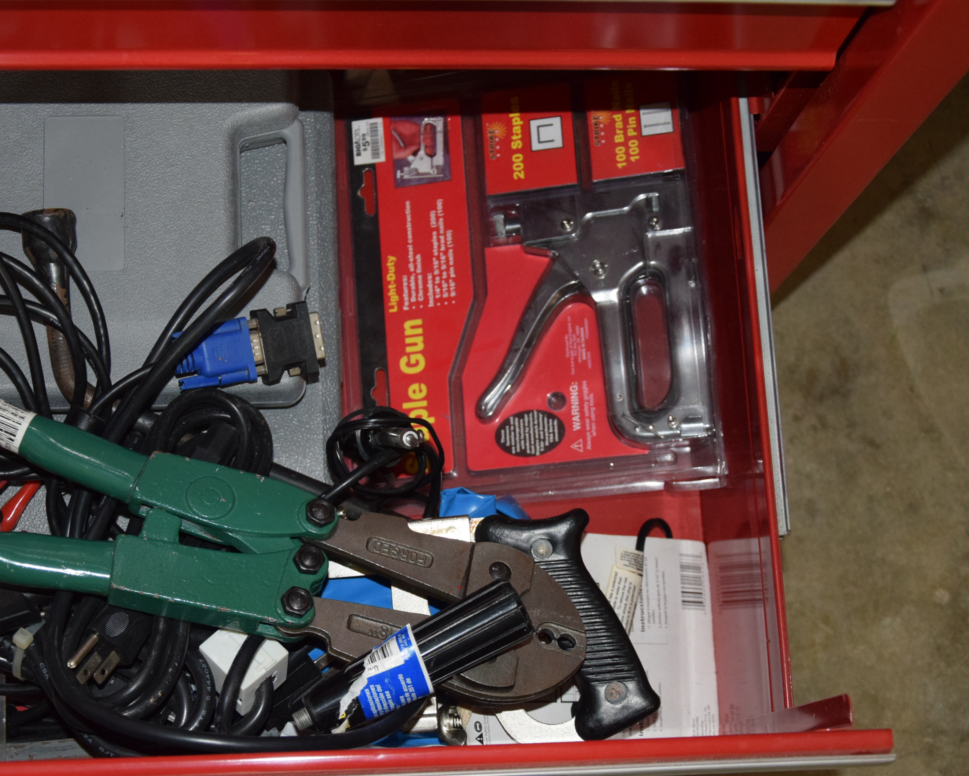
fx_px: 1663
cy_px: 389
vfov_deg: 26.2
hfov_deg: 32.4
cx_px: 413
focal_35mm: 58
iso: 1800
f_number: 4.2
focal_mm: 34
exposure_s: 1/60
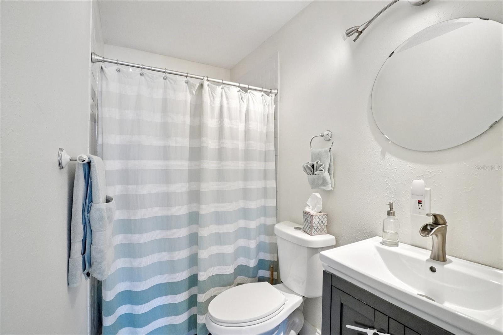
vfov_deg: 77.3
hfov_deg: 100.4
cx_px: 252
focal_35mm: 15
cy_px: 168
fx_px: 210
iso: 1000
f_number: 8
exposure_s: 1/30
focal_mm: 10
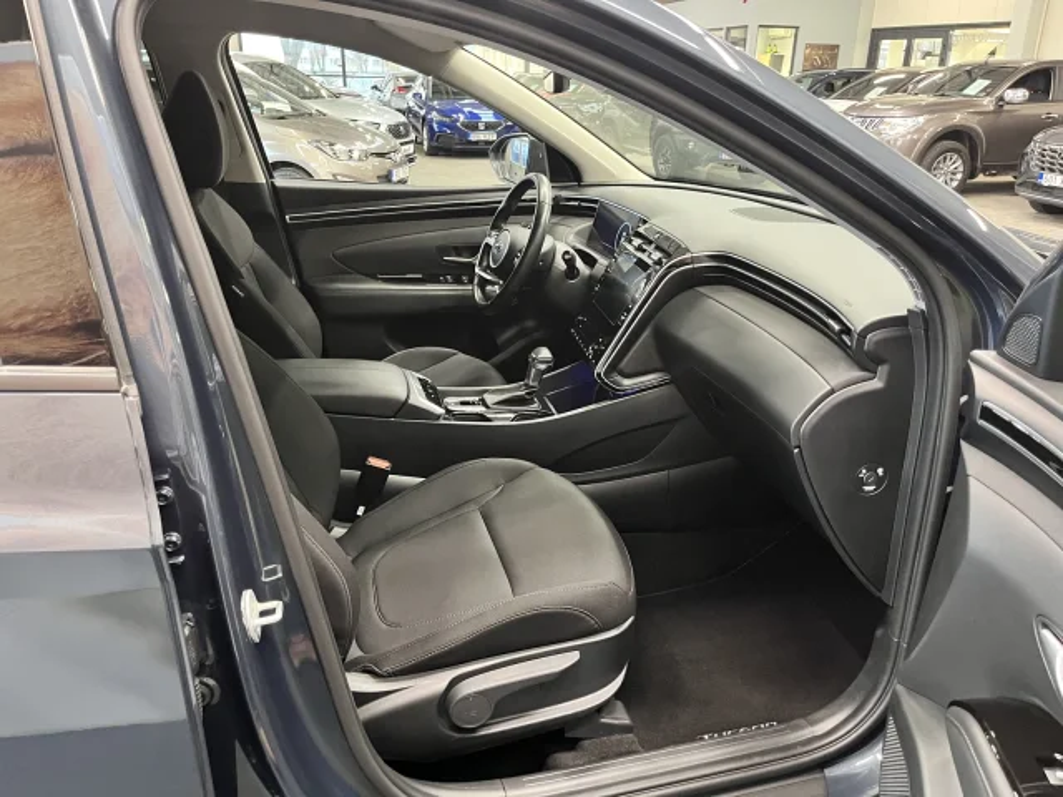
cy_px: 398
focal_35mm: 26
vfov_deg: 53.1
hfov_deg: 67.3
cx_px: 532
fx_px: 798
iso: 640
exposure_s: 1/40
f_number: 1.6
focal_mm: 5.1
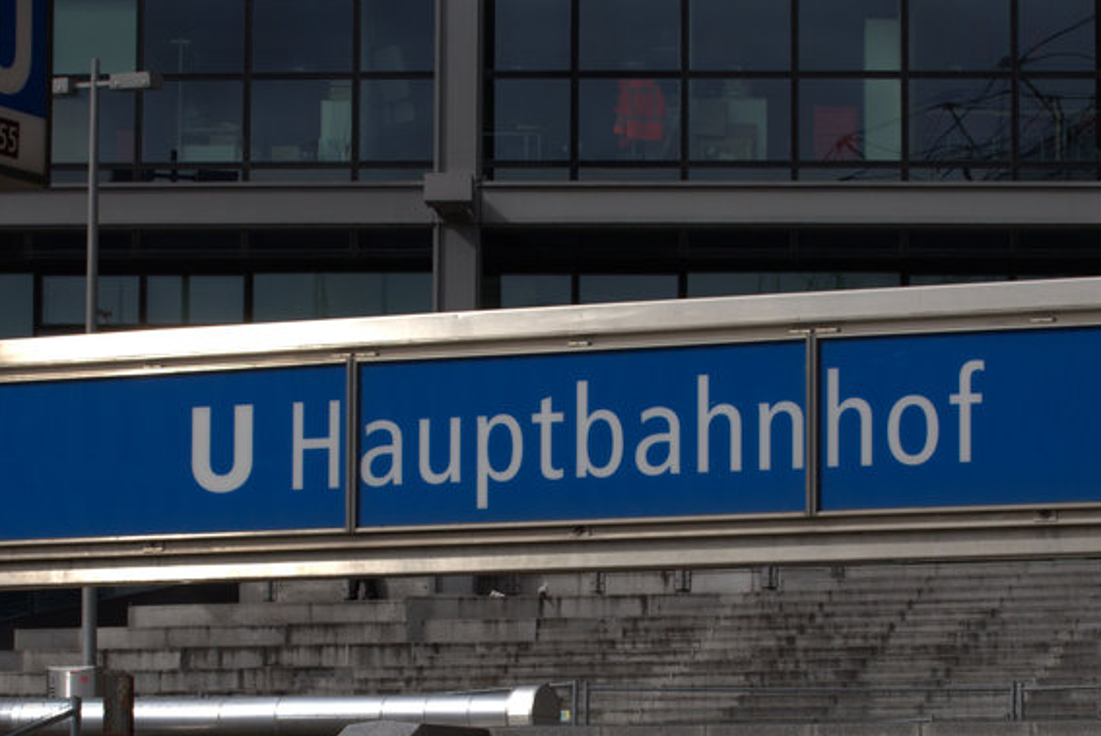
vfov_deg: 9.4
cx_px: 536
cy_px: 603
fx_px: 4468
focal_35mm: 146
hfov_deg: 14.0
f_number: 16
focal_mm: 70
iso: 400
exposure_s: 1/400
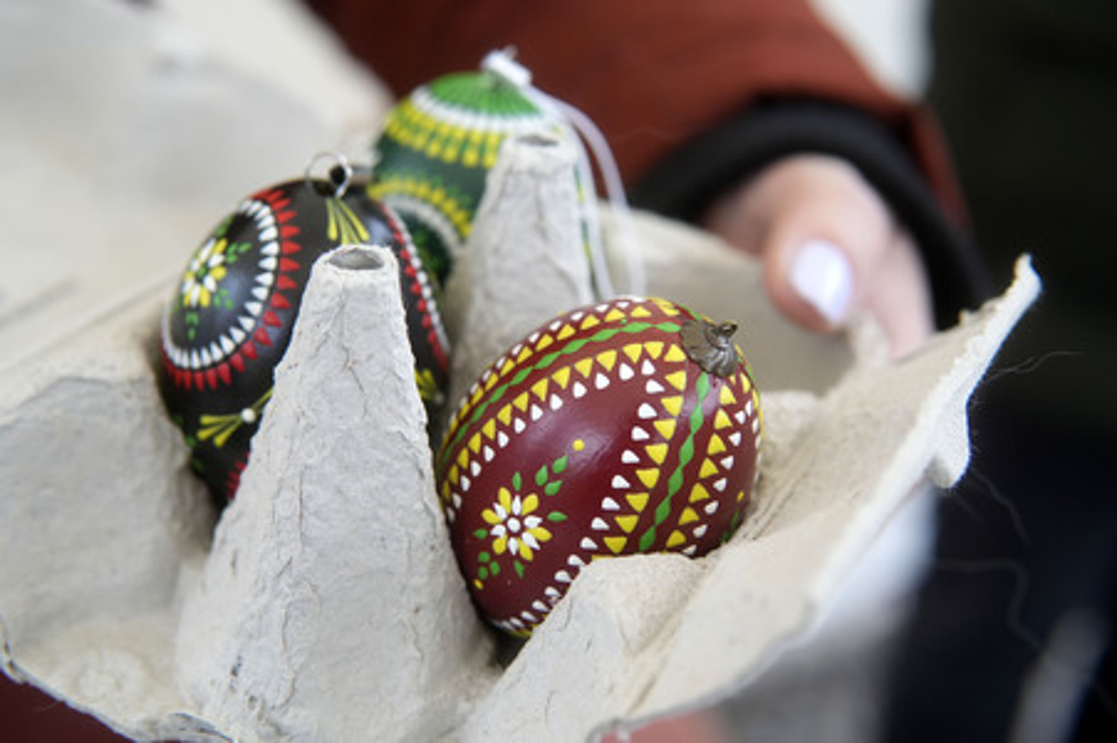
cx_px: 558
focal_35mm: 45
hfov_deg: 43.6
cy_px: 372
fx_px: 1395
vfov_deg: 29.8
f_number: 3.5
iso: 640
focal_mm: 30
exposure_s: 1/250
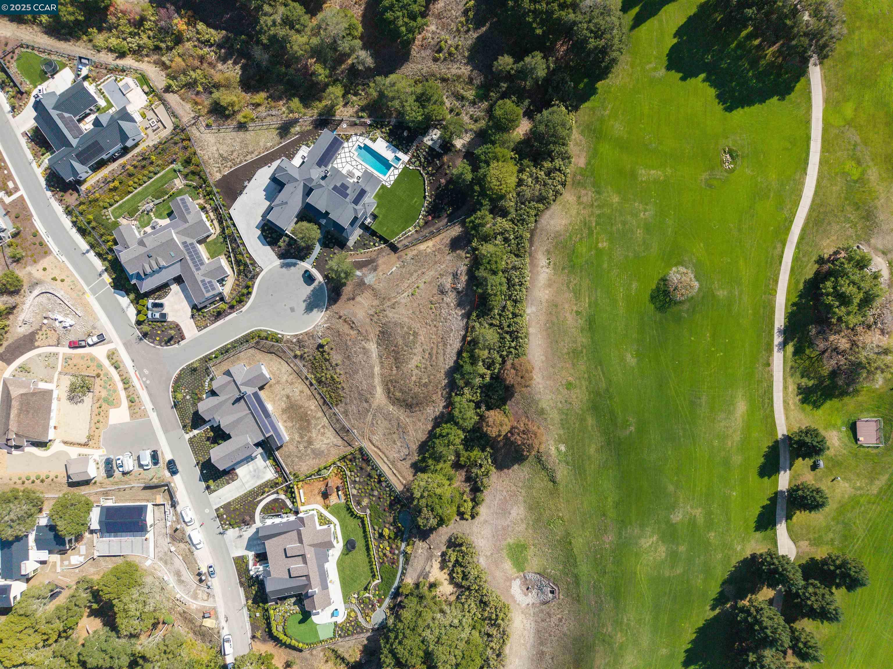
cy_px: 334
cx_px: 446
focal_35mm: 24
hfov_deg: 71.6
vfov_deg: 56.8
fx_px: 619
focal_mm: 8.7
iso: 160
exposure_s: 1/500
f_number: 1.8
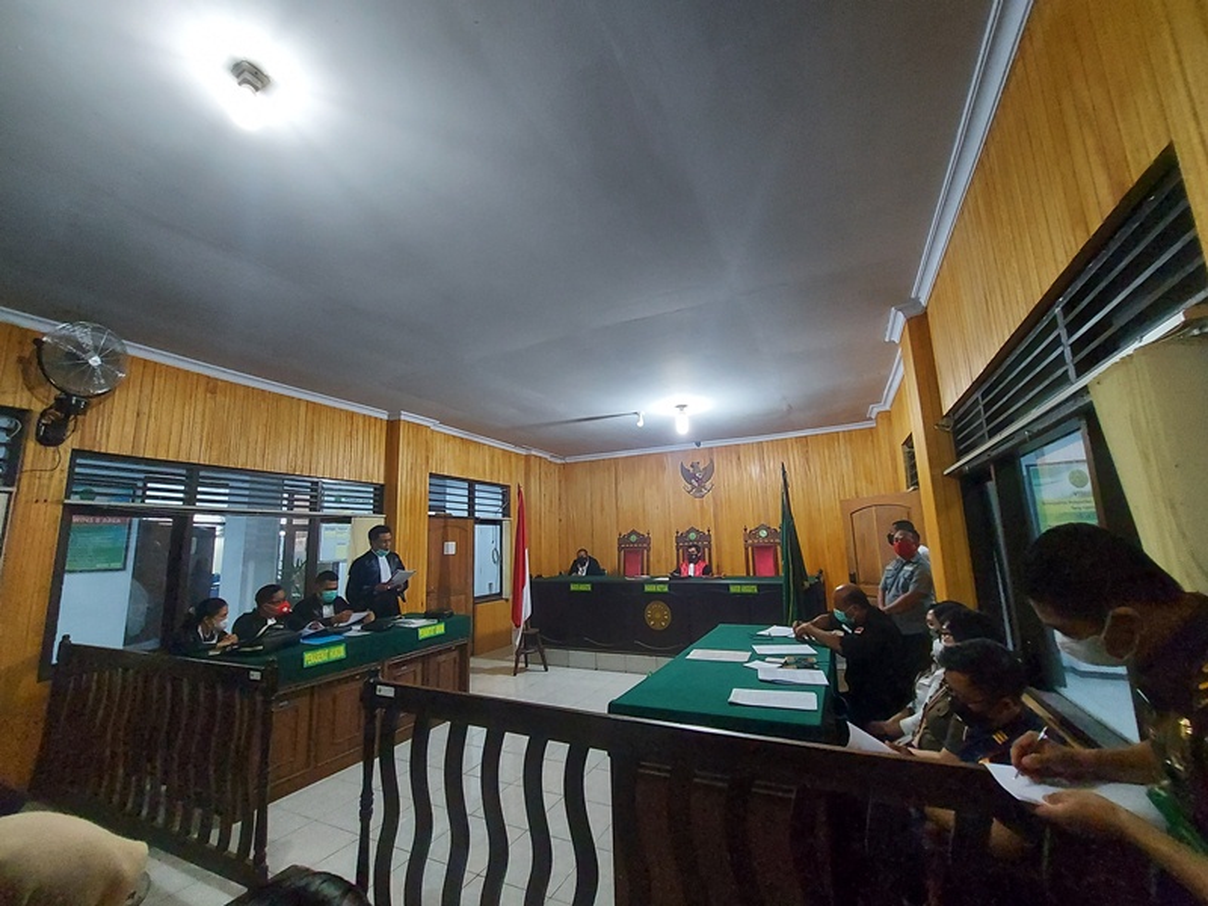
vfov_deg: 89.9
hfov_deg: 106.2
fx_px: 454
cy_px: 453
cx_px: 604
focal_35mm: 13
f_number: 2.2
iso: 400
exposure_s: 1/25
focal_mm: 1.74
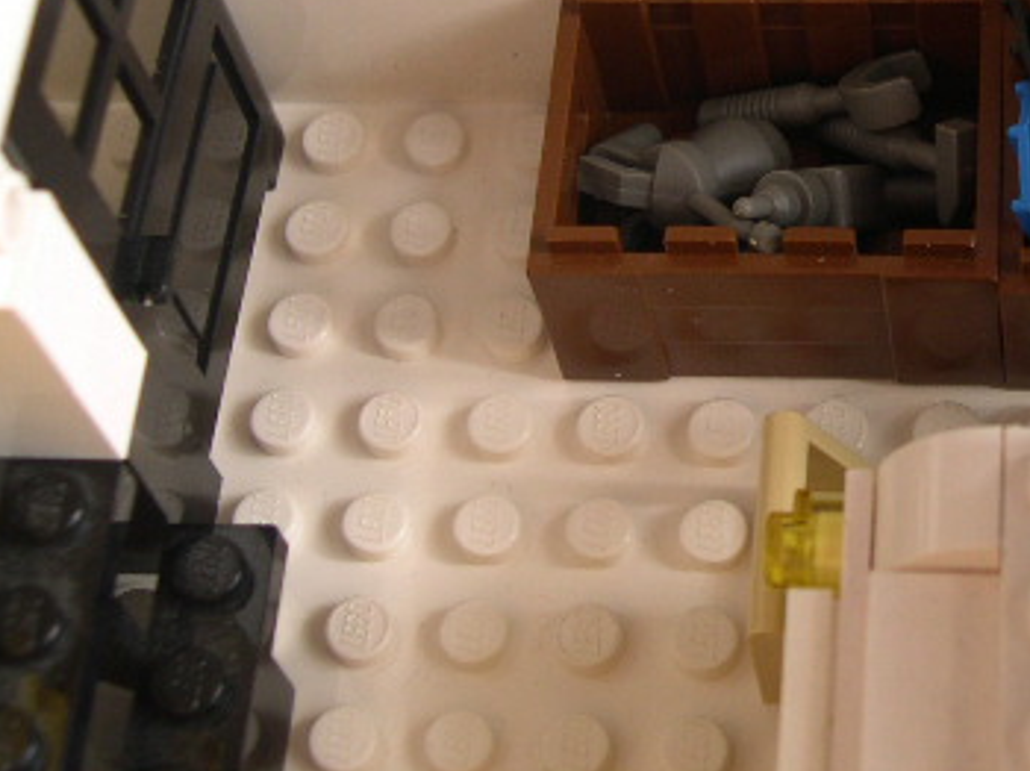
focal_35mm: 86
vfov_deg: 17.0
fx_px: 2557
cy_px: 147
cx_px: 868
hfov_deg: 22.4
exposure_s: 1/32.3
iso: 100
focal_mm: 10.1
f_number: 3.1
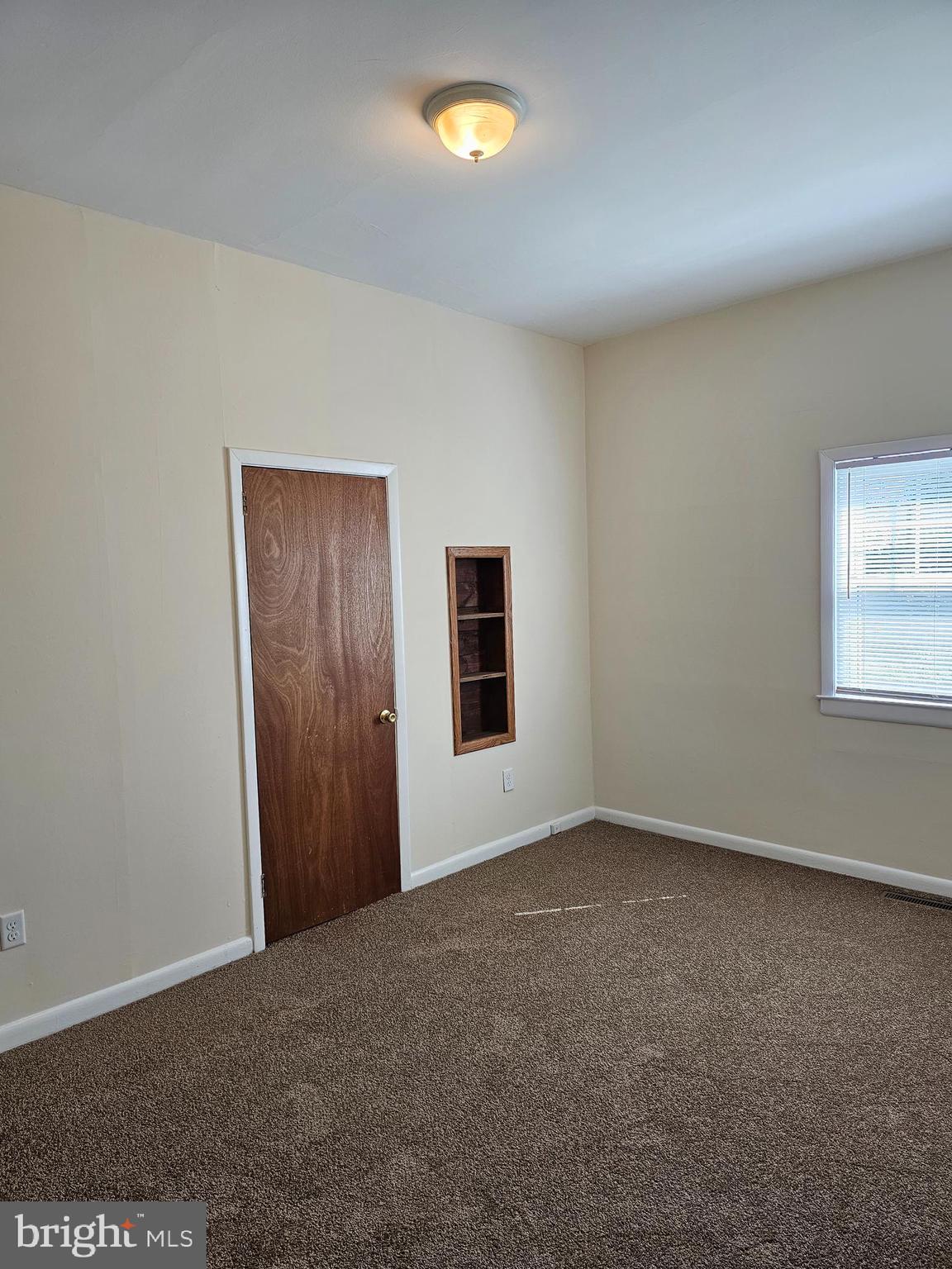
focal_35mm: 23
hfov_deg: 58.9
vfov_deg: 73.9
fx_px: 843
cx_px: 476
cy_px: 634
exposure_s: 1/120
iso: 100
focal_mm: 6.3
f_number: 1.7
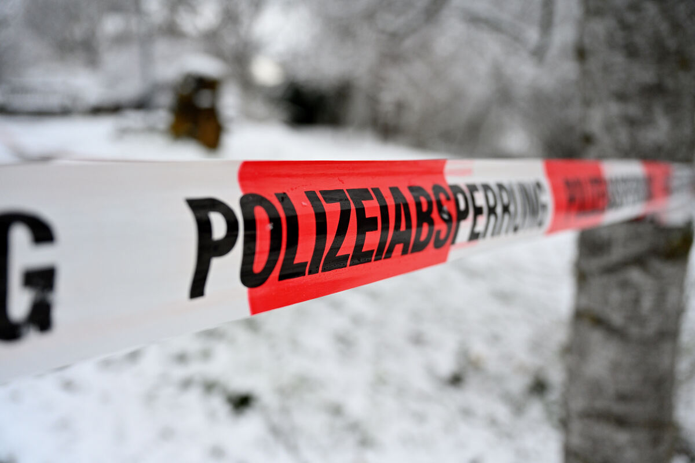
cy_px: 232
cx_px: 348
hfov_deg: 55.8
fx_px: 656
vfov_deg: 38.9
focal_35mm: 34
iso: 1250
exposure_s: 1/3200
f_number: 3.2
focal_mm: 34
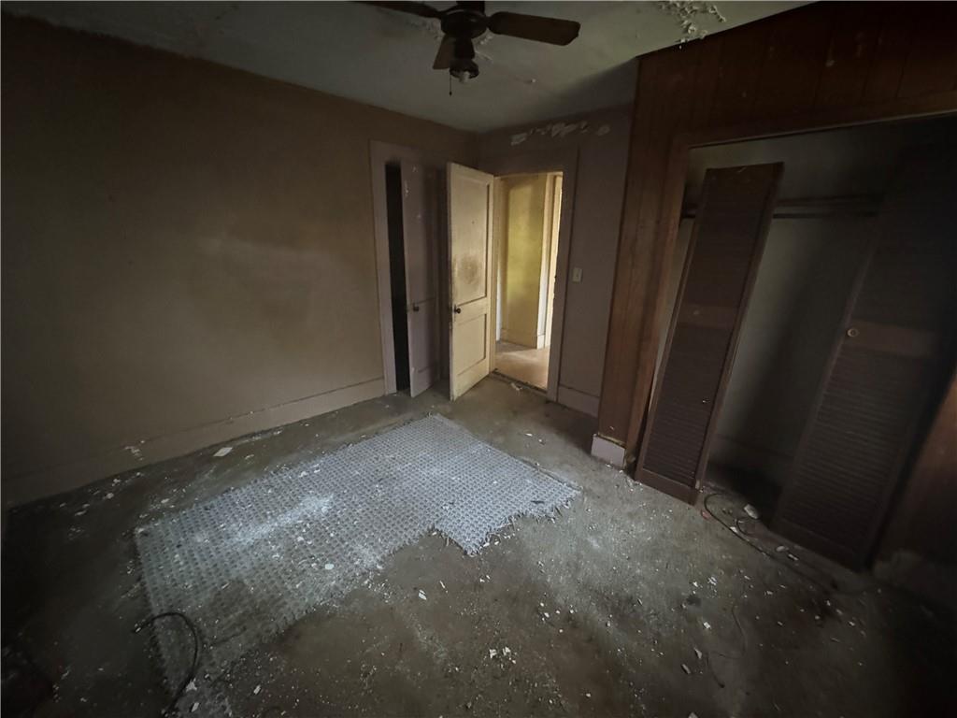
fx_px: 387
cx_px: 478
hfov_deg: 102.1
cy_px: 359
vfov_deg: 85.7
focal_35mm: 14
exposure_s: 1/30
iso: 1600
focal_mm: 2.22
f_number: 2.2
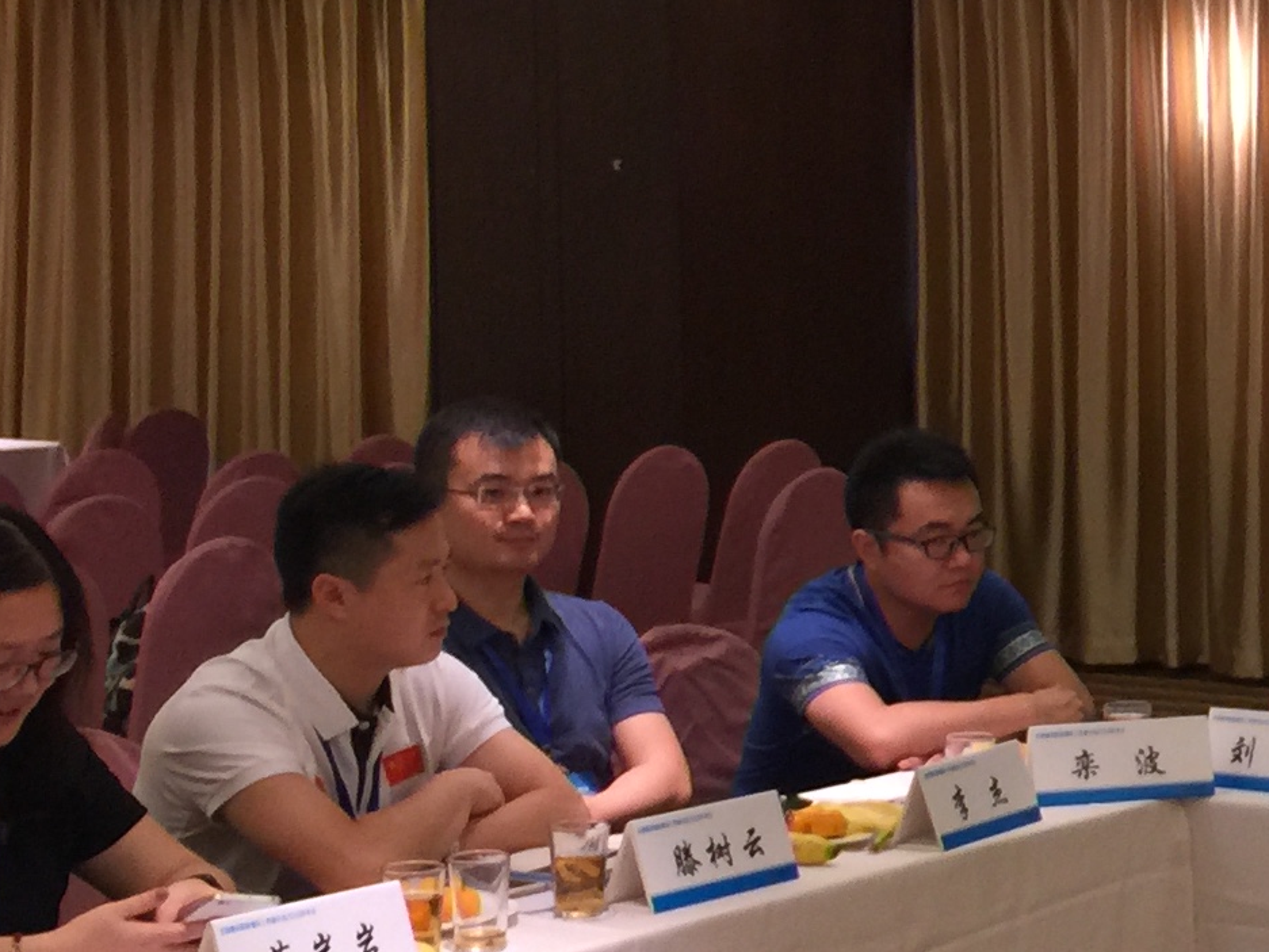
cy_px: 379
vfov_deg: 14.6
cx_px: 1589
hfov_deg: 18.3
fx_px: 3703
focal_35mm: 101
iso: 64
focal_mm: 4.15
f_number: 2.2
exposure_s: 1/33
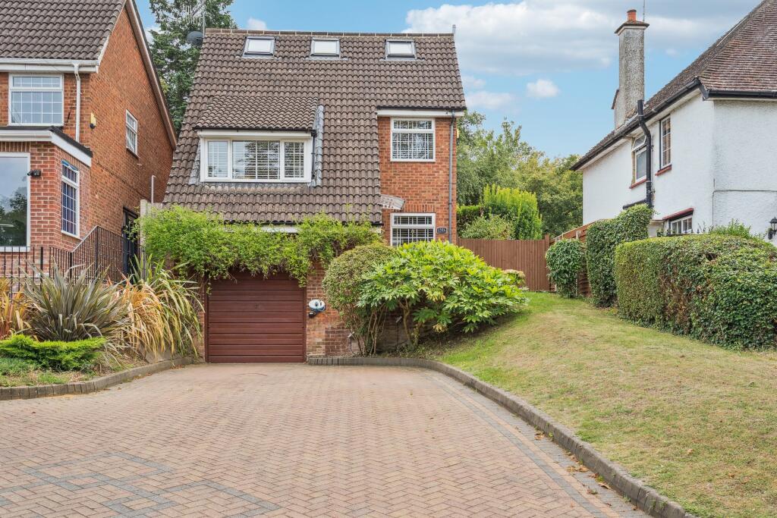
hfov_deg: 54.4
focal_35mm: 35
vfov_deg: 37.9
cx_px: 388
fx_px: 755
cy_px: 259
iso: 640
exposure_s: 1/500
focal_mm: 35
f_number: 5.6
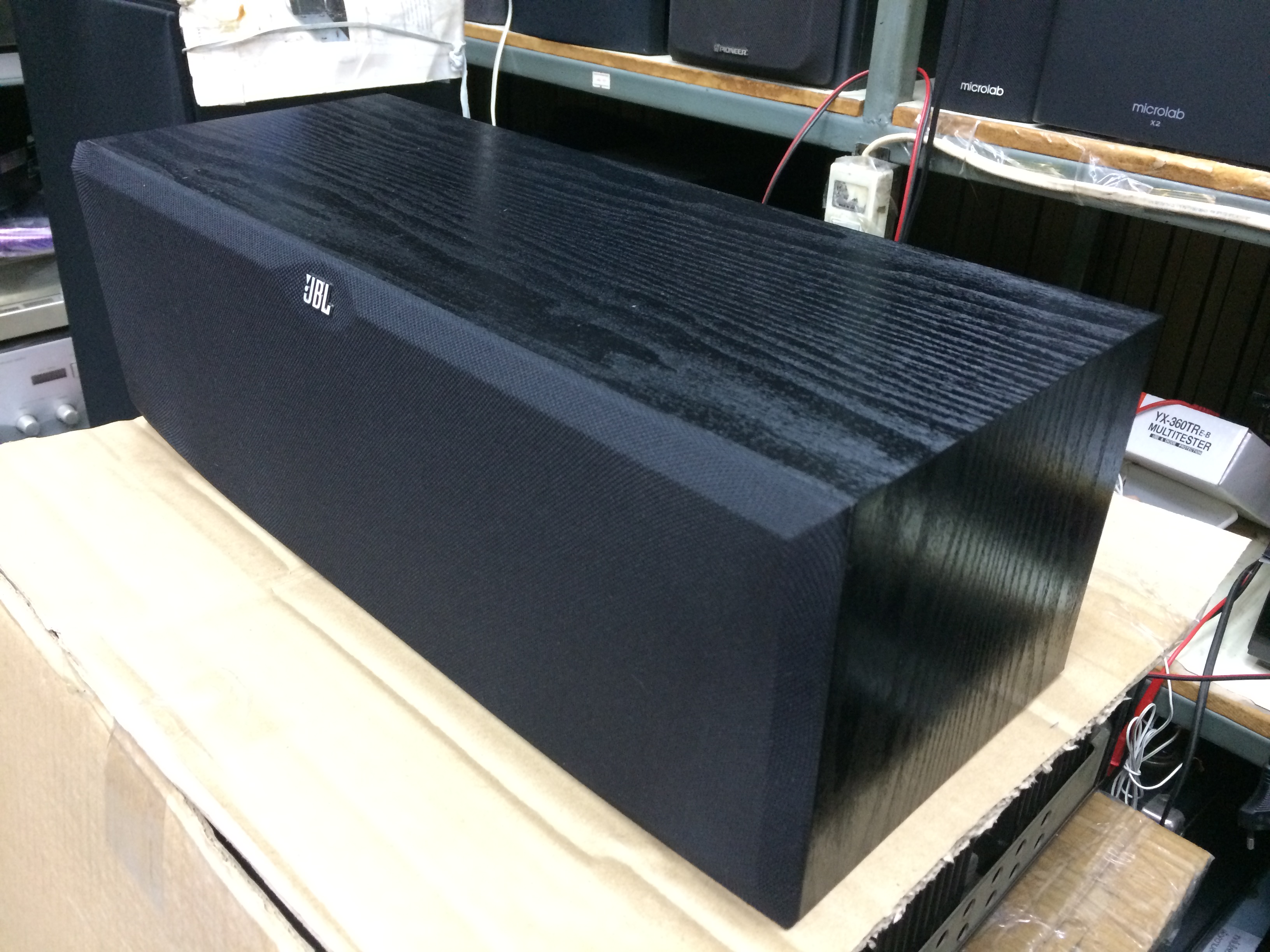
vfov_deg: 48.2
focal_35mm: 29
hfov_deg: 61.7
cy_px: 476
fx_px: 1064
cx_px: 635
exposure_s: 1/33
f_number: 2.2
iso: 320
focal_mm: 4.15
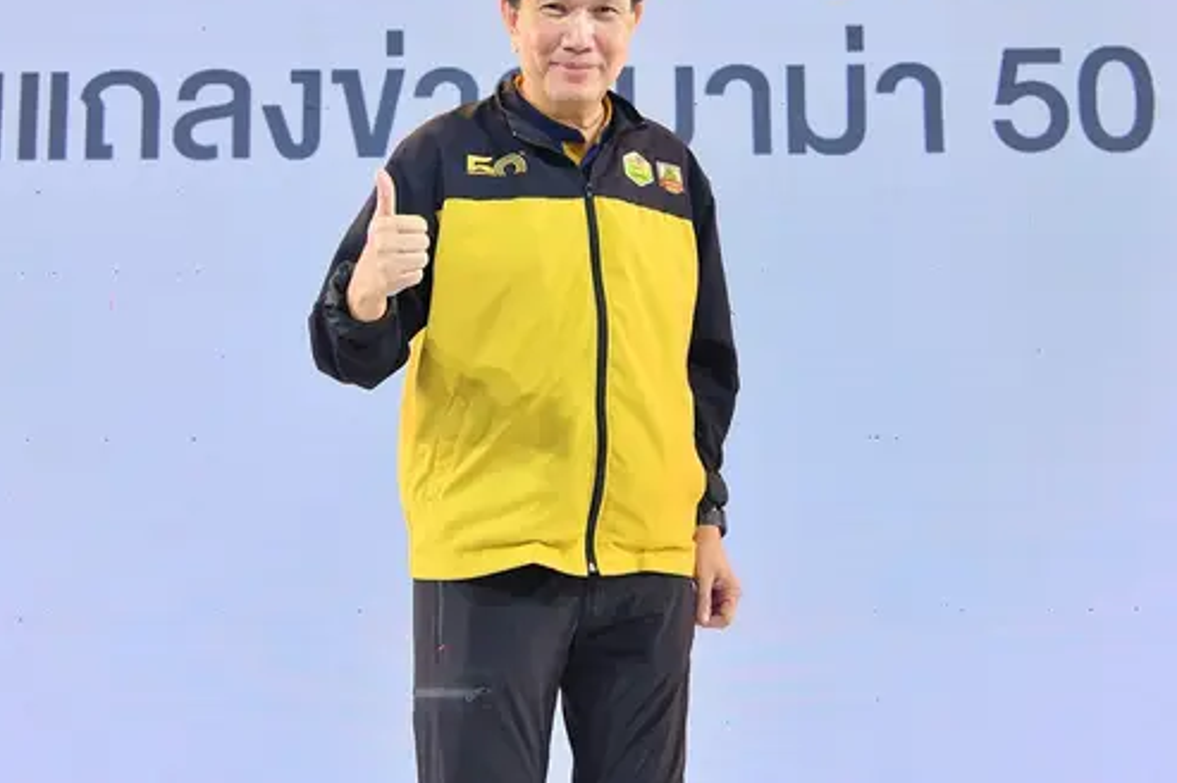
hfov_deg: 35.1
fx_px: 1862
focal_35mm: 57
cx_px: 544
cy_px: 166
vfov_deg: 23.4
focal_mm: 36
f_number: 7.1
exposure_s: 1/160
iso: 1250
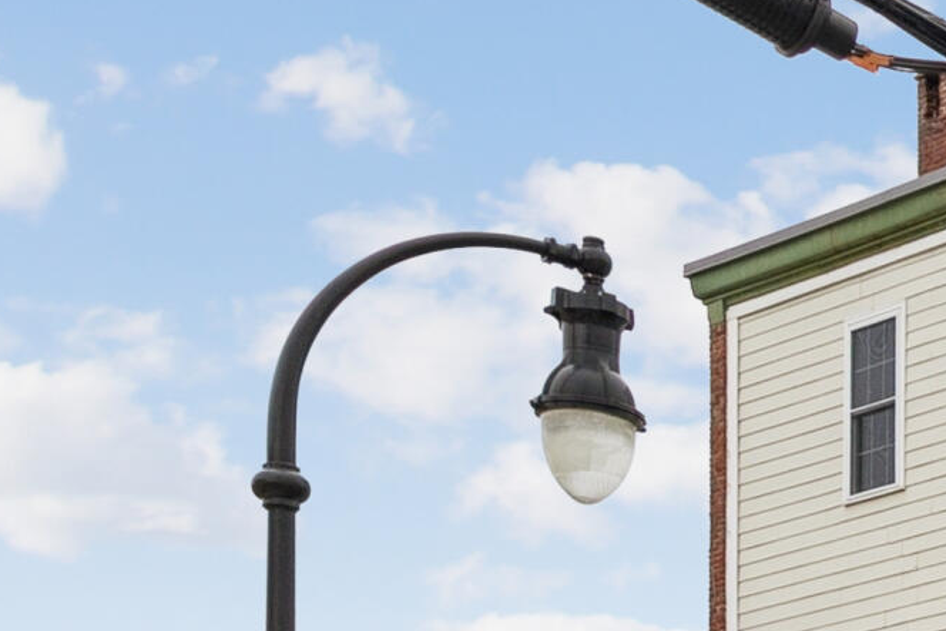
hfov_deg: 14.0
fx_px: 2970
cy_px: 542
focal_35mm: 113
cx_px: 2096
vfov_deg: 12.1
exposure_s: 1/320
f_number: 7.1
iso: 250
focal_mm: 25
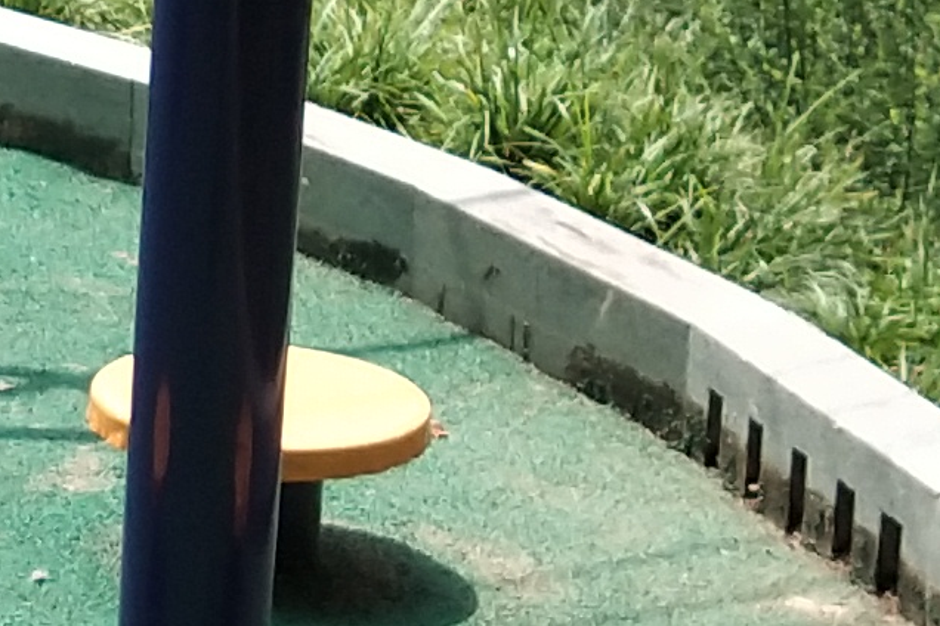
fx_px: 5509
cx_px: -340
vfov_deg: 6.5
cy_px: 419
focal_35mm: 211
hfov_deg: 9.5
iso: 50
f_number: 2.2
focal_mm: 3.69
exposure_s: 1/539
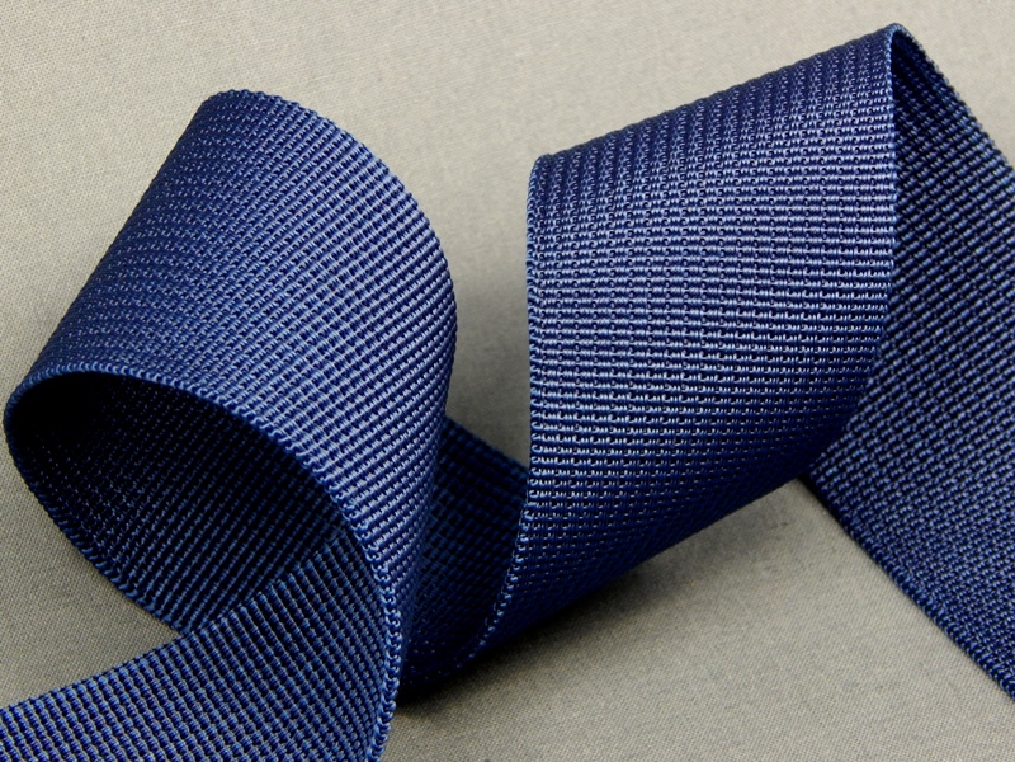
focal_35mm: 234
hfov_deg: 8.5
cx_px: 508
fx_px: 6861
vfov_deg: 6.4
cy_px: 381
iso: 400
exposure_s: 1/20
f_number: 5.6
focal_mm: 41.7
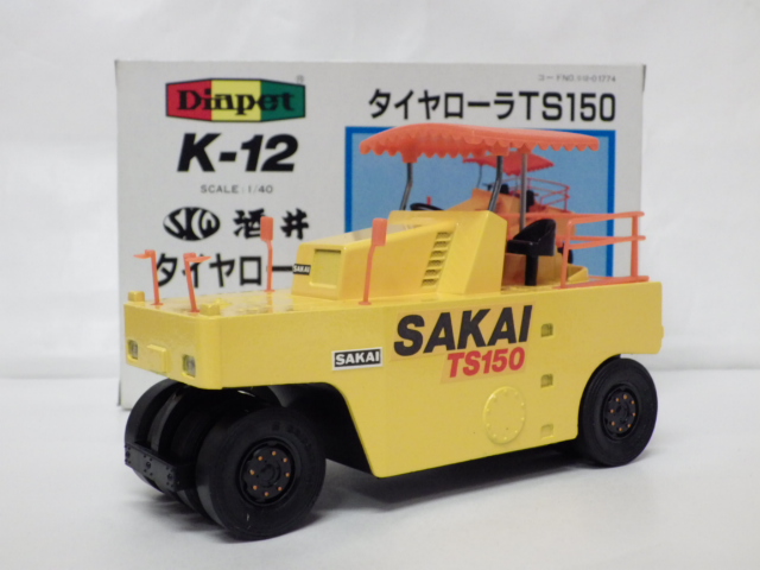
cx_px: 380
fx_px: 1098
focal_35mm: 50
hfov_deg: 38.2
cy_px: 285
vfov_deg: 29.1
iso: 800
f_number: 3.8
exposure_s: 1/45
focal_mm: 9
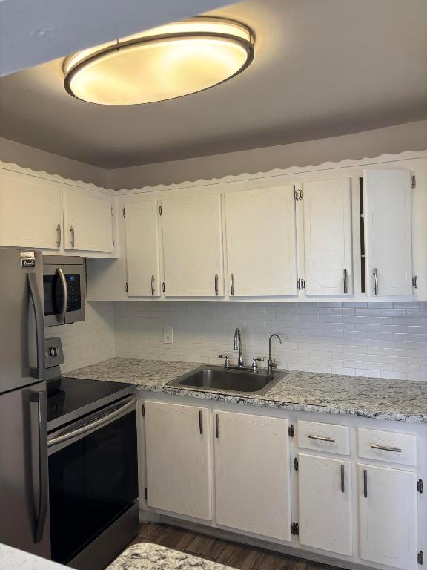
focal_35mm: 26
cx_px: 214
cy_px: 285
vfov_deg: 67.3
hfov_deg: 53.1
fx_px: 428
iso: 80
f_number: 1.6
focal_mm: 5.96
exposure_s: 1/60
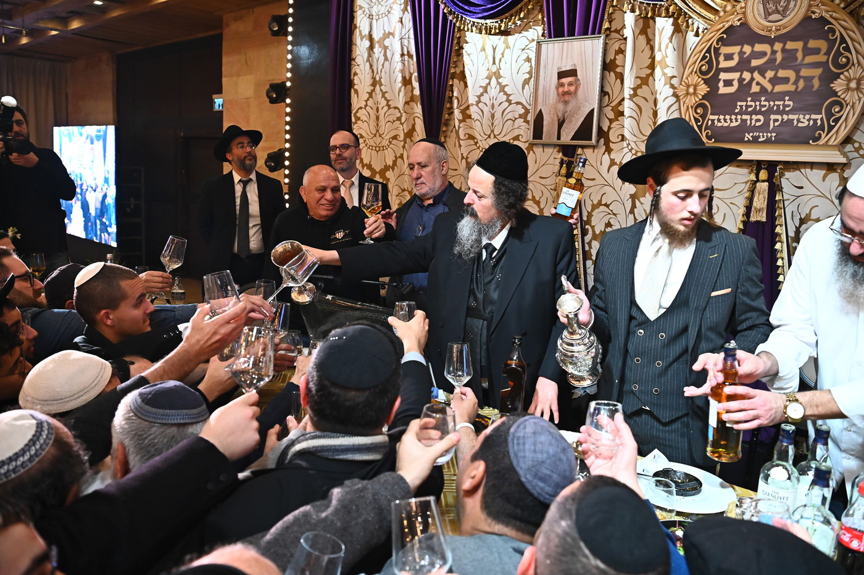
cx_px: 432
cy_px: 288
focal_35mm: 29
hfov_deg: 63.7
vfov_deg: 44.9
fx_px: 696
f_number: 4.5
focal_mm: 29
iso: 3200
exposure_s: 1/200
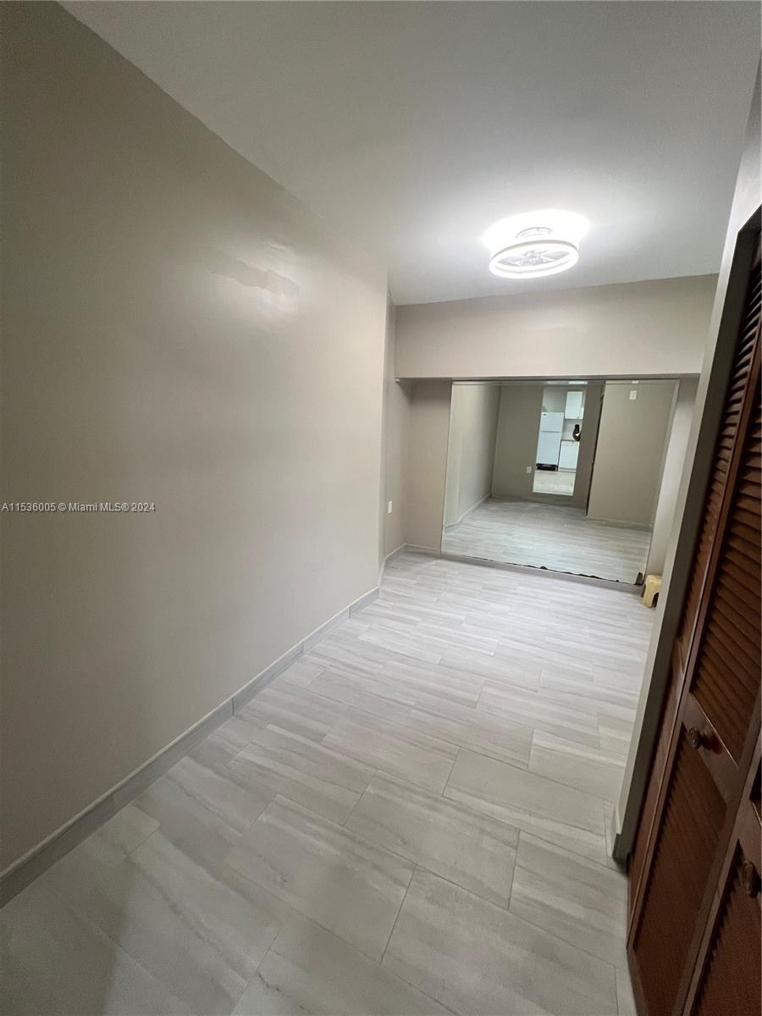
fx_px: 382
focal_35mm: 13
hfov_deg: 89.9
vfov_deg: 106.2
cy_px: 508
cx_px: 381
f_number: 1.8
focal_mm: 1.57
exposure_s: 1/120
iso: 200
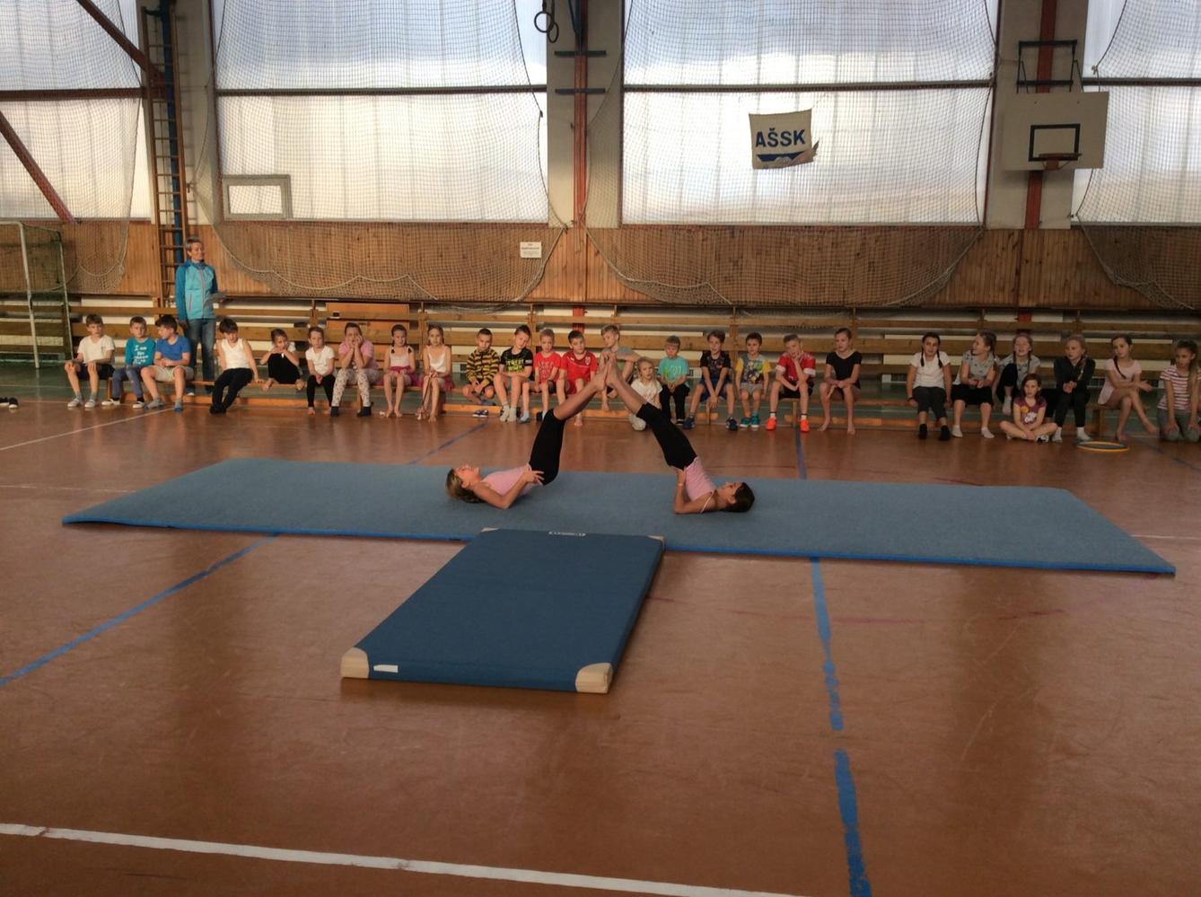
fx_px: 1108
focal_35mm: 32
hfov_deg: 56.9
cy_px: 448
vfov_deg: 44.0
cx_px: 600
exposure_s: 1/180
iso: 32
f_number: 2.4
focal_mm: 3.3
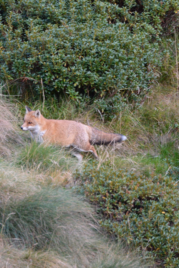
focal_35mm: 826
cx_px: 42
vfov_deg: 2.5
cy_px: 134
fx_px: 6160
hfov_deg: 1.7
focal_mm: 550
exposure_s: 1/160
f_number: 8
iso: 6400
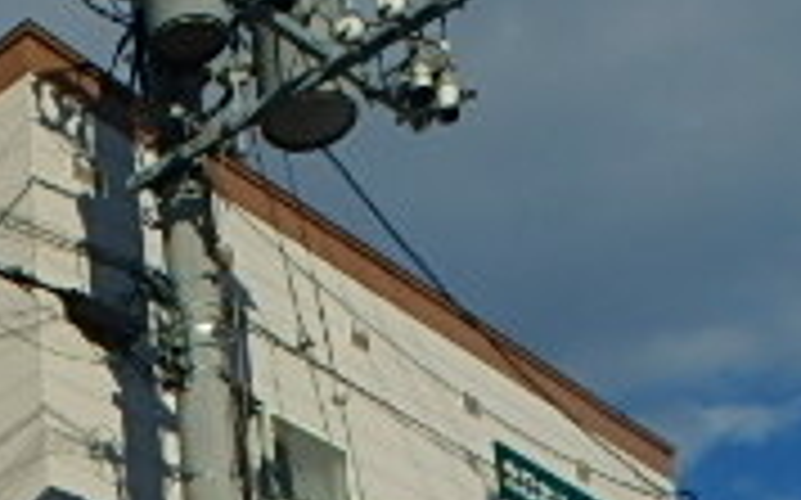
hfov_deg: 23.6
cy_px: 919
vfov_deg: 14.3
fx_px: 1745
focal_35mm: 80
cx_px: -162
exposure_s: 1/1000
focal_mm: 3.7
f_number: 6
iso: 125
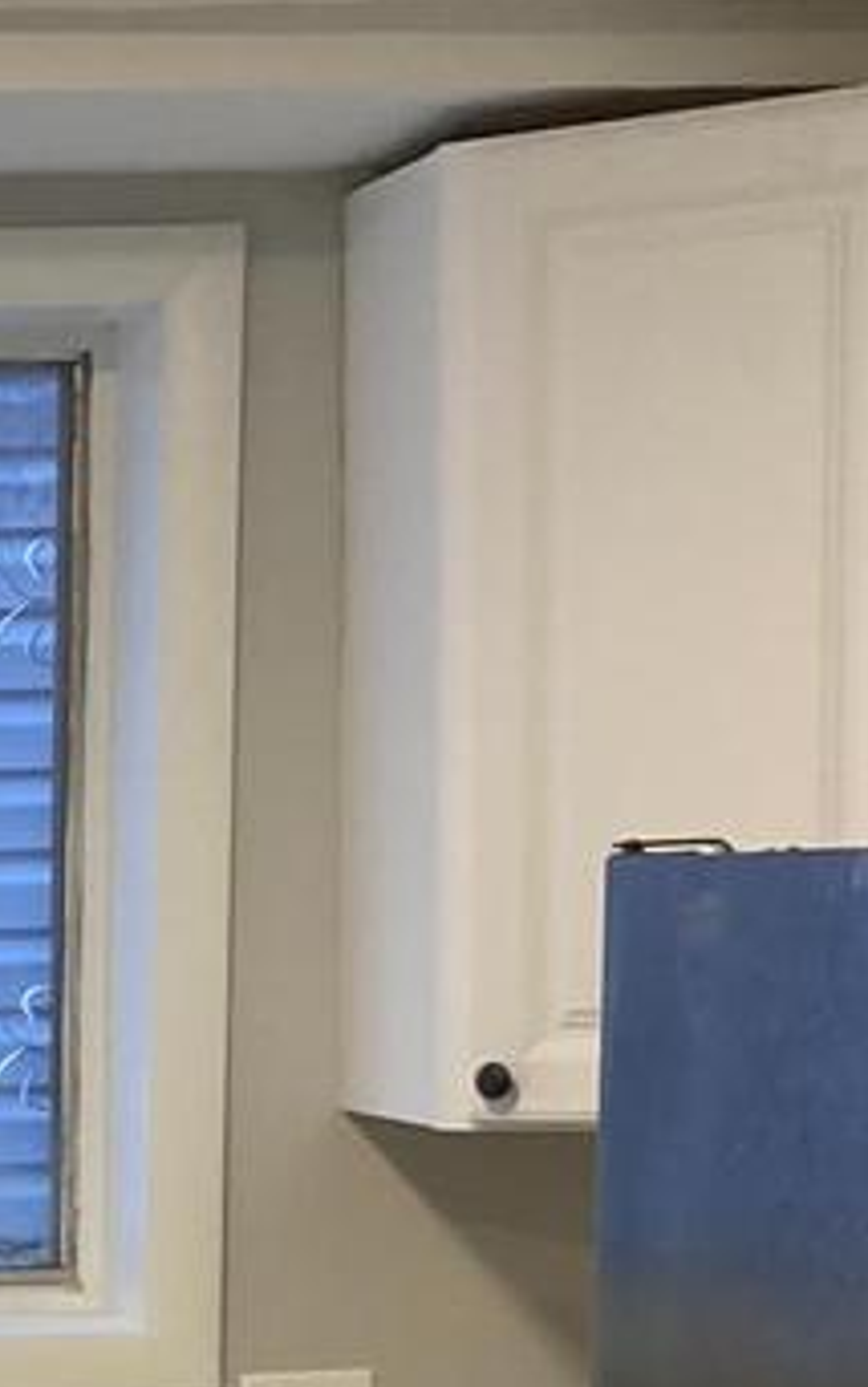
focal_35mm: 125
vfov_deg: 16.1
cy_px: 1582
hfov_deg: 9.7
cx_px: -880
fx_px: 4727
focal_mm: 3.99
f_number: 1.8
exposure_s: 1/60
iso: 160
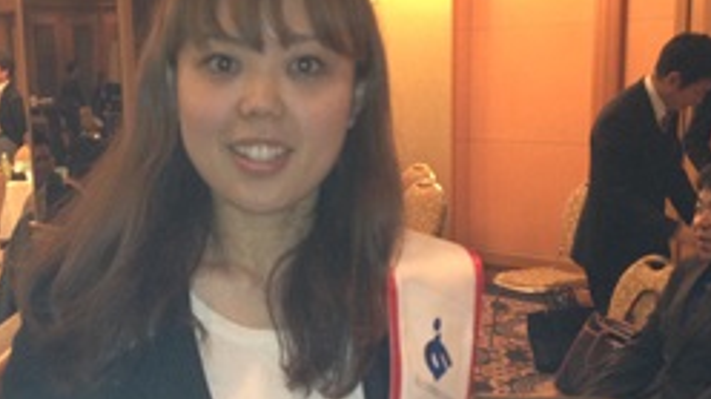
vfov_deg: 17.3
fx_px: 1300
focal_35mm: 69
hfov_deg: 30.6
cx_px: 304
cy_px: 313
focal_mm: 4.28
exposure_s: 1/20
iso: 200
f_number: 2.4
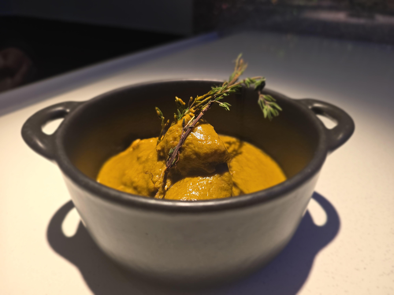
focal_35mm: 23
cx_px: 197
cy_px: 148
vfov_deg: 58.9
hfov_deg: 73.9
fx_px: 262
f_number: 1.7
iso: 125
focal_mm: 6.25
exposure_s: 1/60
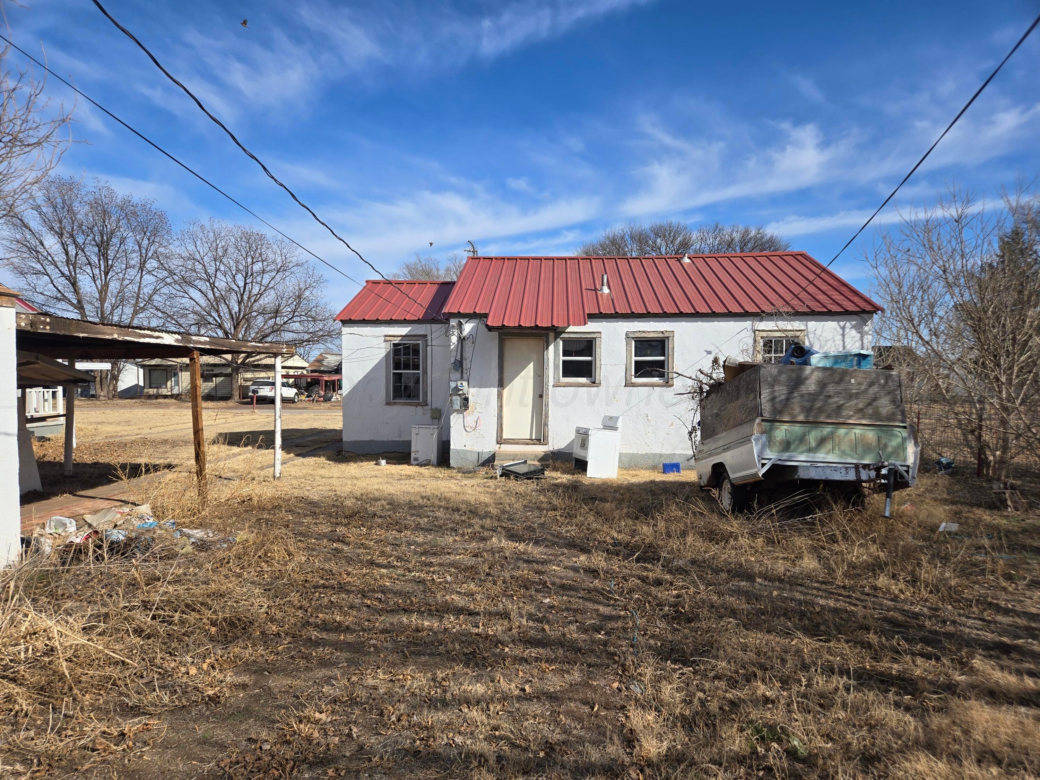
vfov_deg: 58.9
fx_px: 691
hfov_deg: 73.9
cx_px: 520
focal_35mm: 23
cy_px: 390
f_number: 1.8
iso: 25
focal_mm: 5.4
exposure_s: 1/2169
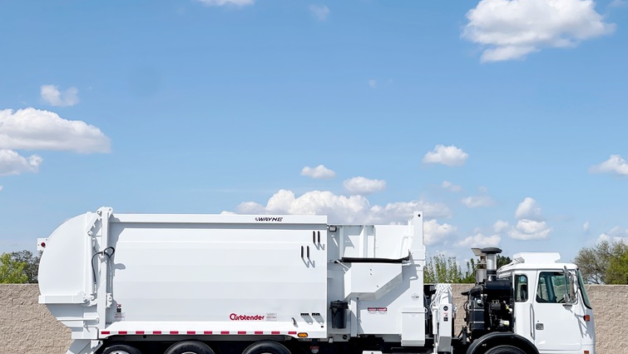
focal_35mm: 72
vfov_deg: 16.8
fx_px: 1199
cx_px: 324
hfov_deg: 29.3
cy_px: 211
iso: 32
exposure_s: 1/3774
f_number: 2.2
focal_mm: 7.5
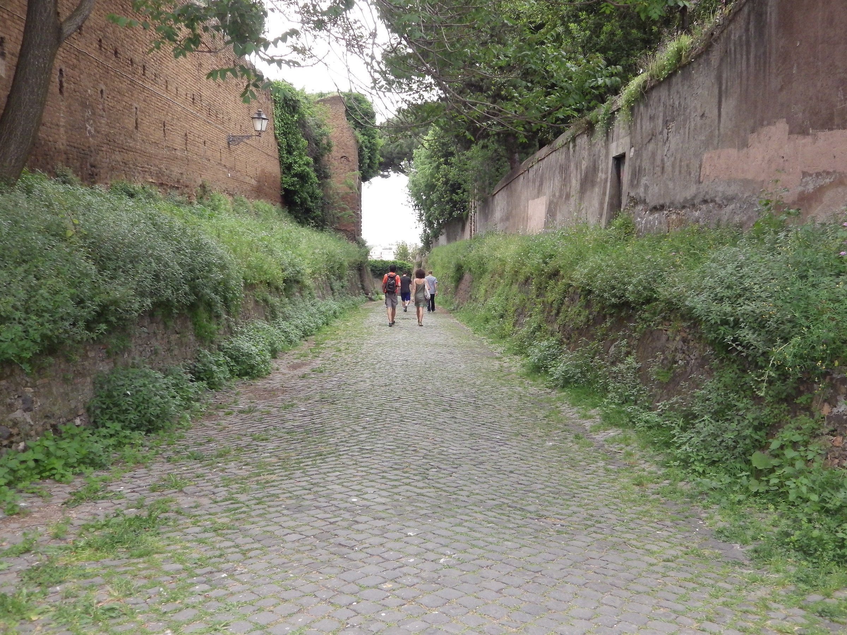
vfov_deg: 41.8
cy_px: 318
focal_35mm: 34
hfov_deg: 54.0
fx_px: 832
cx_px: 424
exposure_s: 1/50
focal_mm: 6.2
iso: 400
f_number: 3.4
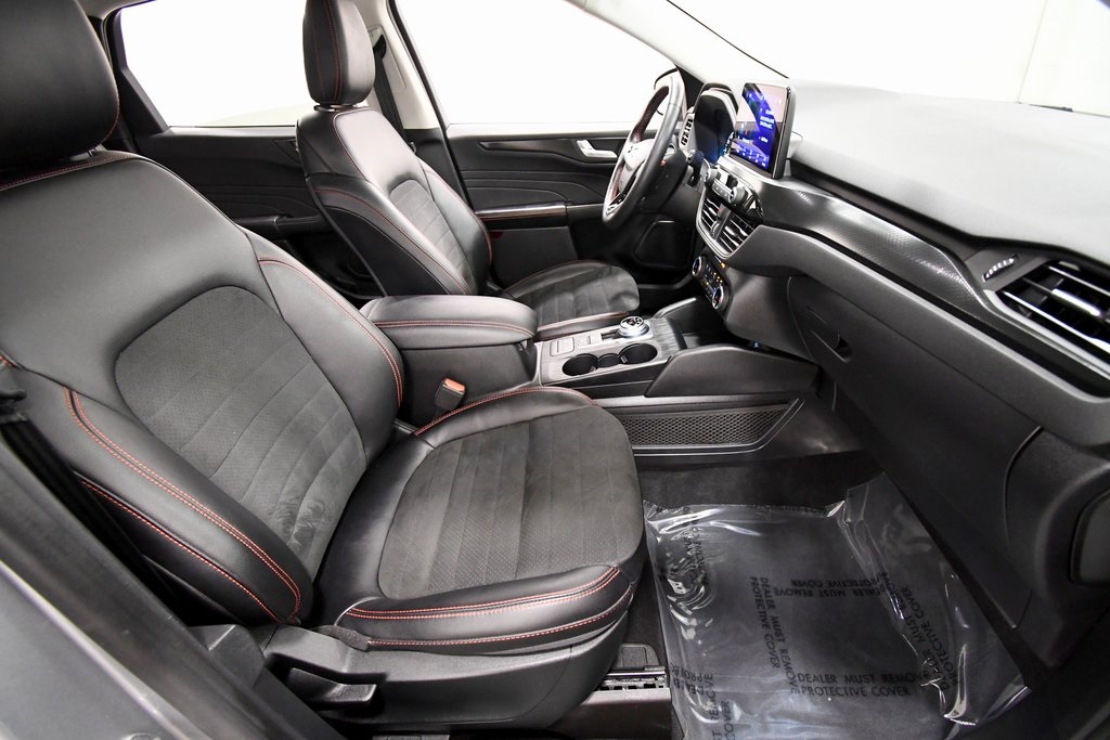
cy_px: 370
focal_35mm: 15
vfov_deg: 77.3
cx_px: 555
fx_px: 463
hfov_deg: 100.4
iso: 3200
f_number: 4.5
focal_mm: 10
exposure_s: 1/60
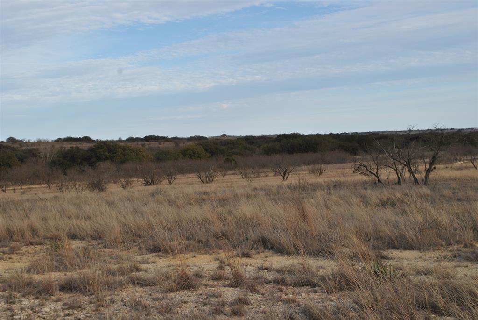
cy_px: 160
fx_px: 718
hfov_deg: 36.8
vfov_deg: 25.1
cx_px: 239
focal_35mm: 54
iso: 100
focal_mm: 36
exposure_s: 1/250
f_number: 8
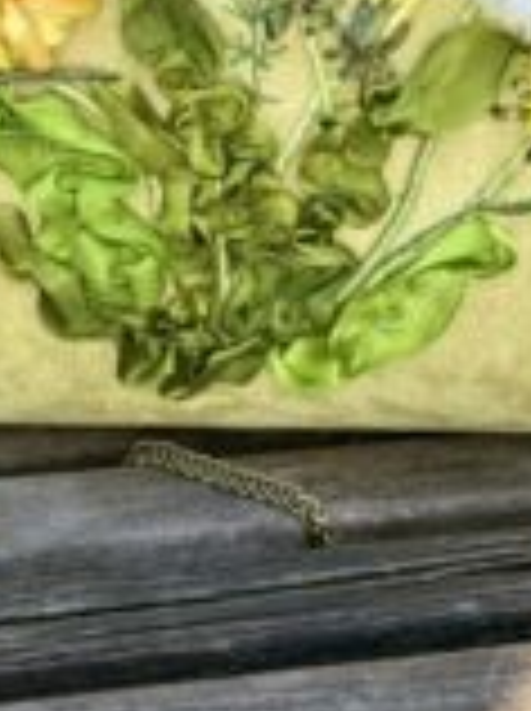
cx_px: 256
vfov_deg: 6.5
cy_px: 194
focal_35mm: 304
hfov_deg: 4.9
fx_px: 6235
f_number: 2.8
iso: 64
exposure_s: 1/175
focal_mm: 15.66
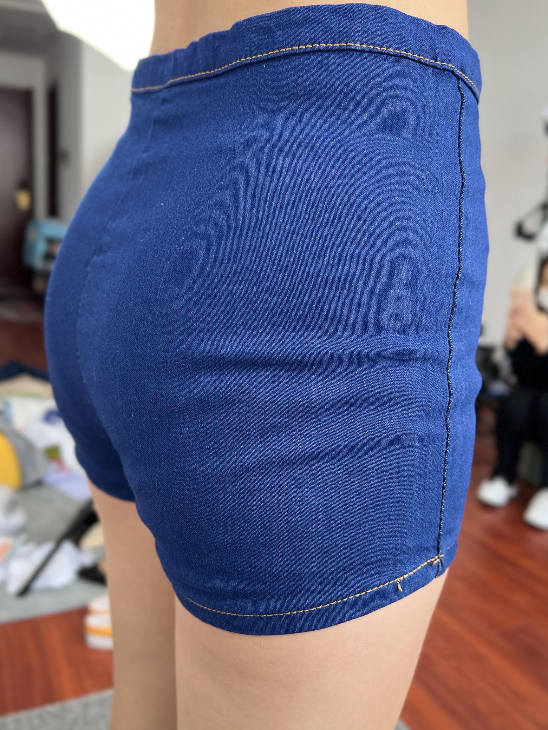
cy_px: 351
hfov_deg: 46.8
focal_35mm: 30
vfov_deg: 59.9
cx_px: 263
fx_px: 633
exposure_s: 1/121
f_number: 1.5
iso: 100
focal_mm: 5.7
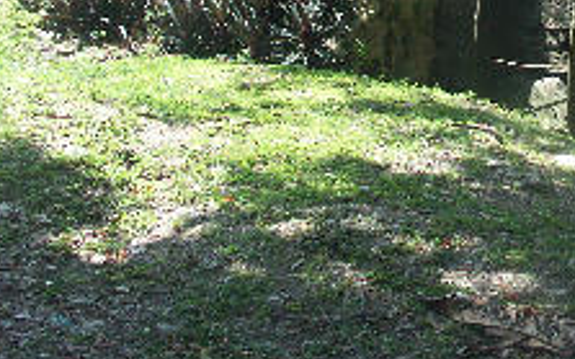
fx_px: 1190
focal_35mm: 76
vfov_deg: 16.3
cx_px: 525
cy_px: -88
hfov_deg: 26.2
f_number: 5
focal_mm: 7.82
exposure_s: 1/200
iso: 100
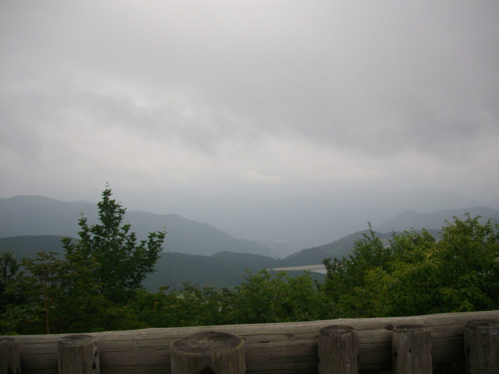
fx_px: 533
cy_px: 187
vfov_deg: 38.7
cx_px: 250
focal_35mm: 37
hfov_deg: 50.1
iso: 100
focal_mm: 6.2
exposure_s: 1/320
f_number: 5.6
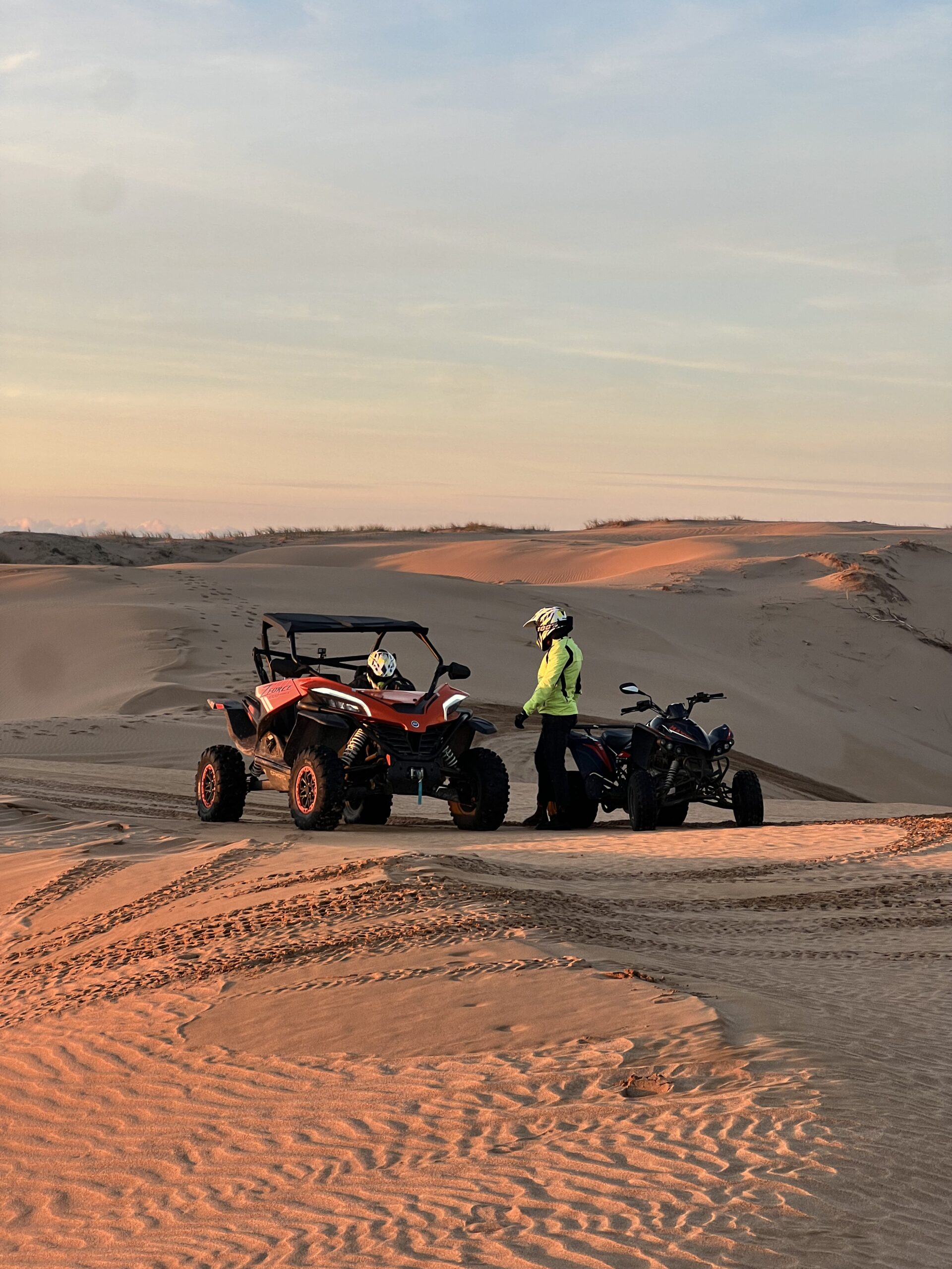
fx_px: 2824
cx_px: 476
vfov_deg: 25.3
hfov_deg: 19.1
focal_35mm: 77
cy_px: 634
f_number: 2.8
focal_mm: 9
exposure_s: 1/107
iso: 32
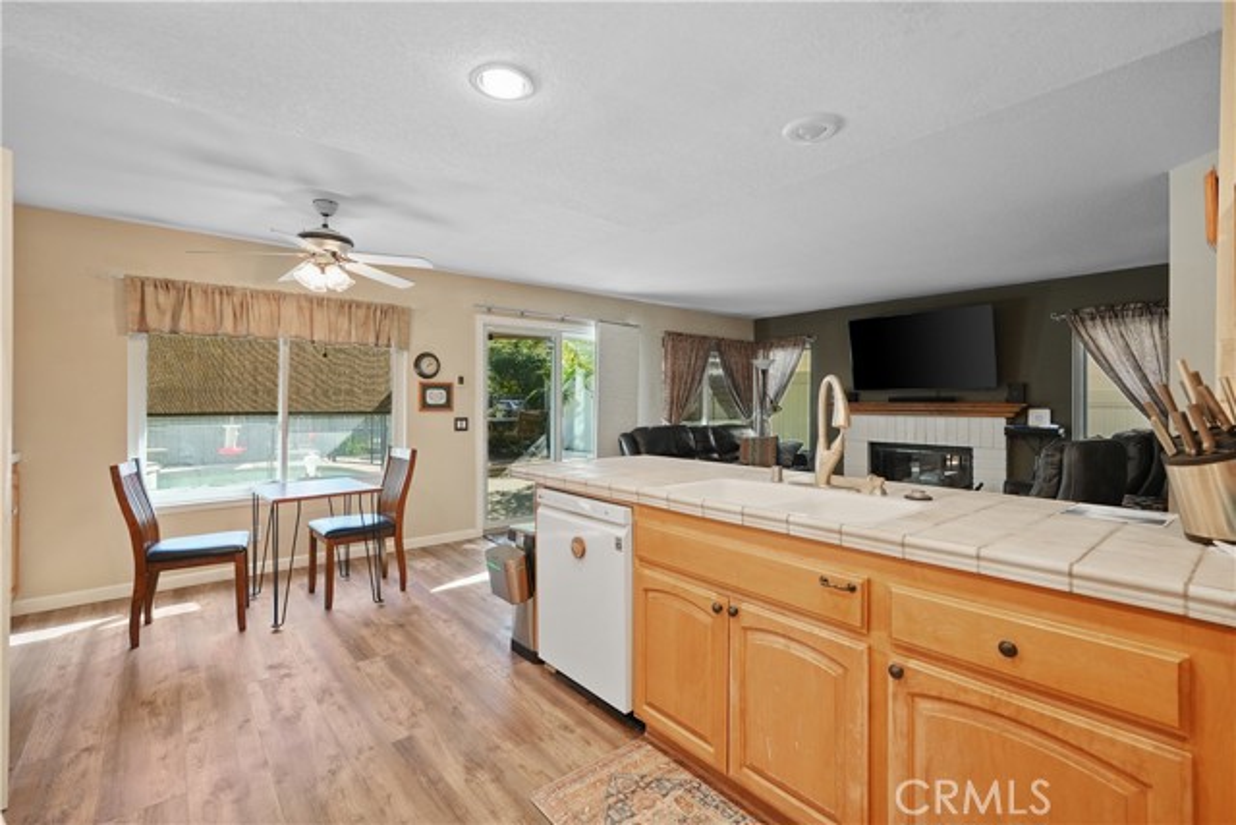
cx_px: 618
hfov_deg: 96.7
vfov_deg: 73.8
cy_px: 412
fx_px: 549
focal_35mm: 16
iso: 640
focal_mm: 16
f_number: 4
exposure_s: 1/15
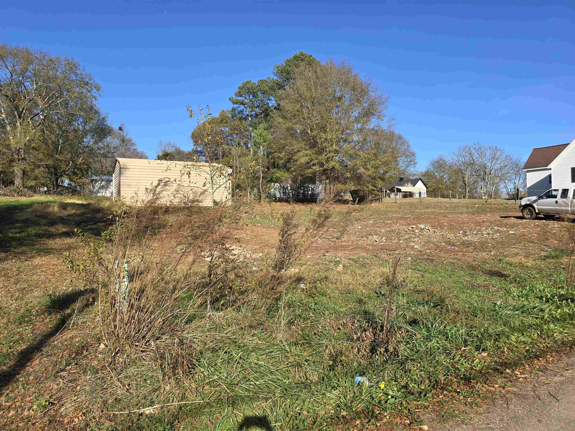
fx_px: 382
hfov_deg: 73.9
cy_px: 216
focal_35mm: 23
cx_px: 288
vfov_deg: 58.9
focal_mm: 6.3
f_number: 1.7
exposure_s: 1/670
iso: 12
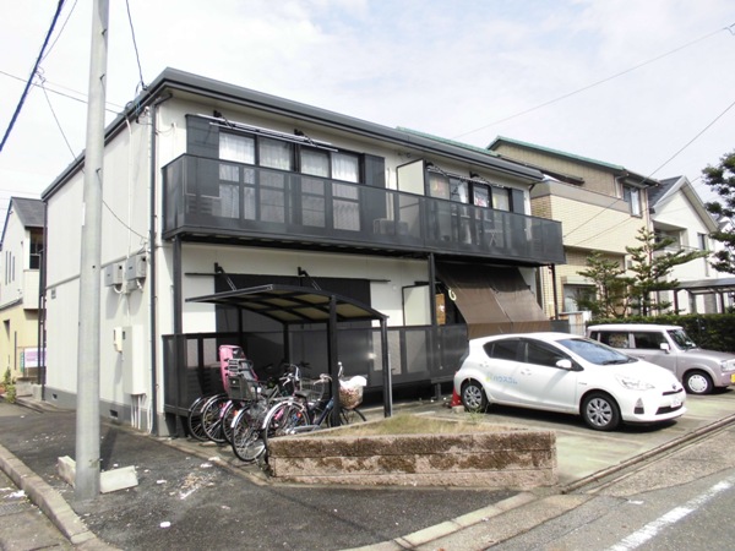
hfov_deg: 67.3
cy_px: 276
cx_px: 368
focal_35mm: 26
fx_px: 552
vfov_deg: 53.1
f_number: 3.5
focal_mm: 4.6
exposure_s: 1/640
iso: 100
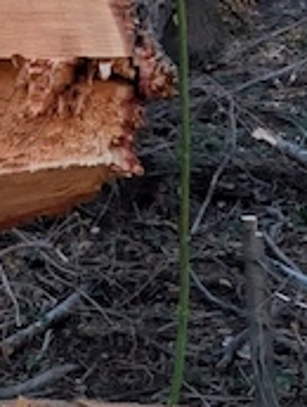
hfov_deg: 19.1
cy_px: 105
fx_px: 871
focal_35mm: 74
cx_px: -35
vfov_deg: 26.0
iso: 50
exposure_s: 1/748
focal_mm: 2.02
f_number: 1.7
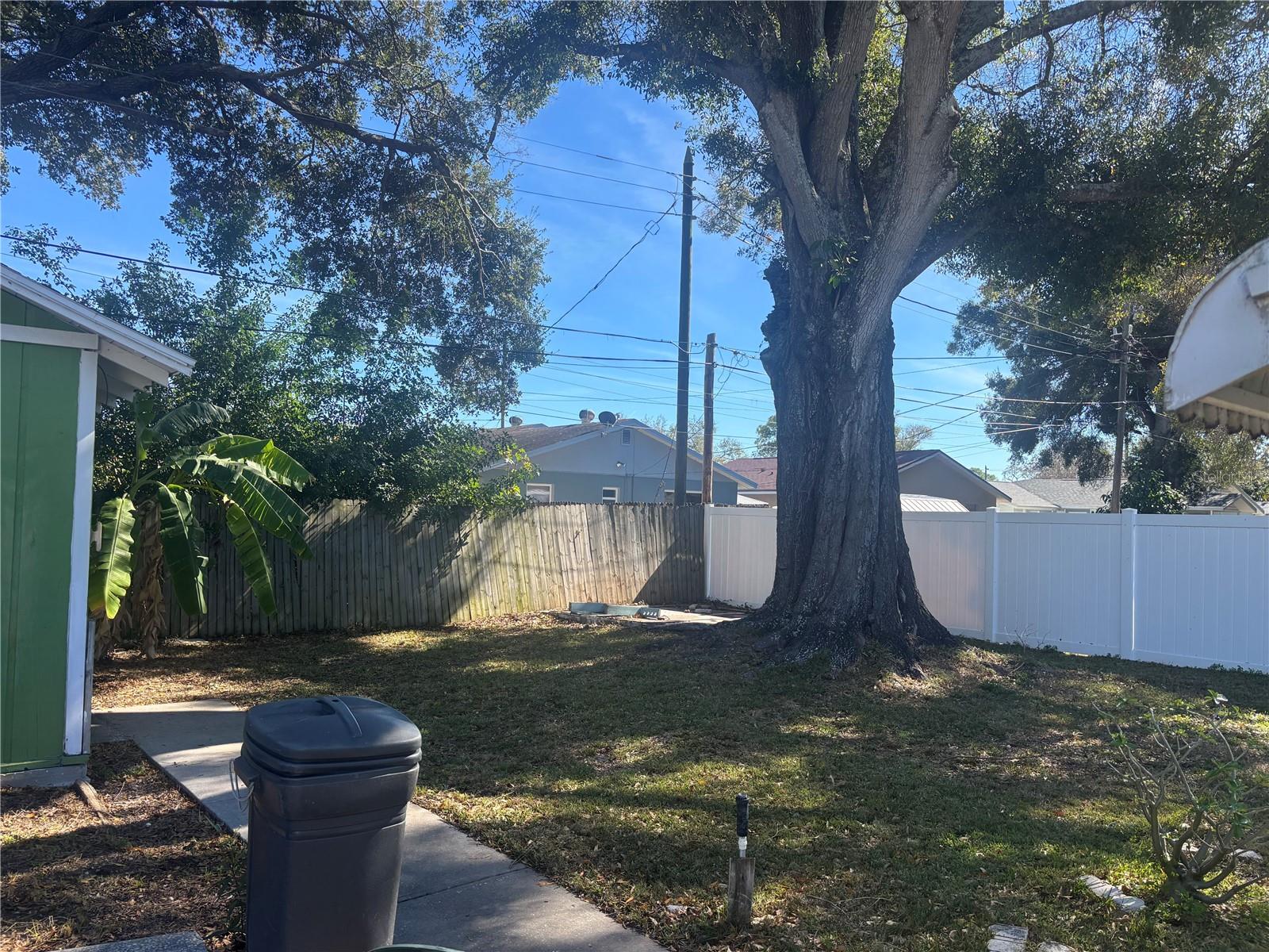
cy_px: 476
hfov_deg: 67.3
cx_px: 634
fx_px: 953
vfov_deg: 53.1
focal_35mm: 26
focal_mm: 5.96
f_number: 1.6
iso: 50
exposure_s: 1/1381
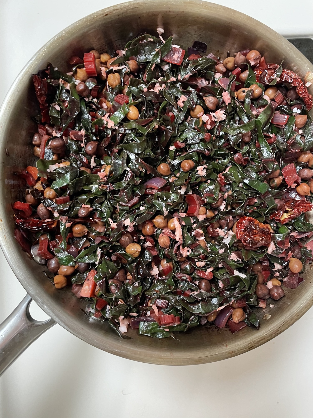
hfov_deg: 53.1
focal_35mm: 26
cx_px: 156
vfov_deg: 67.3
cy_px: 209
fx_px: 313
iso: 500
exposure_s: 1/30
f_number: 1.6
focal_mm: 4.2
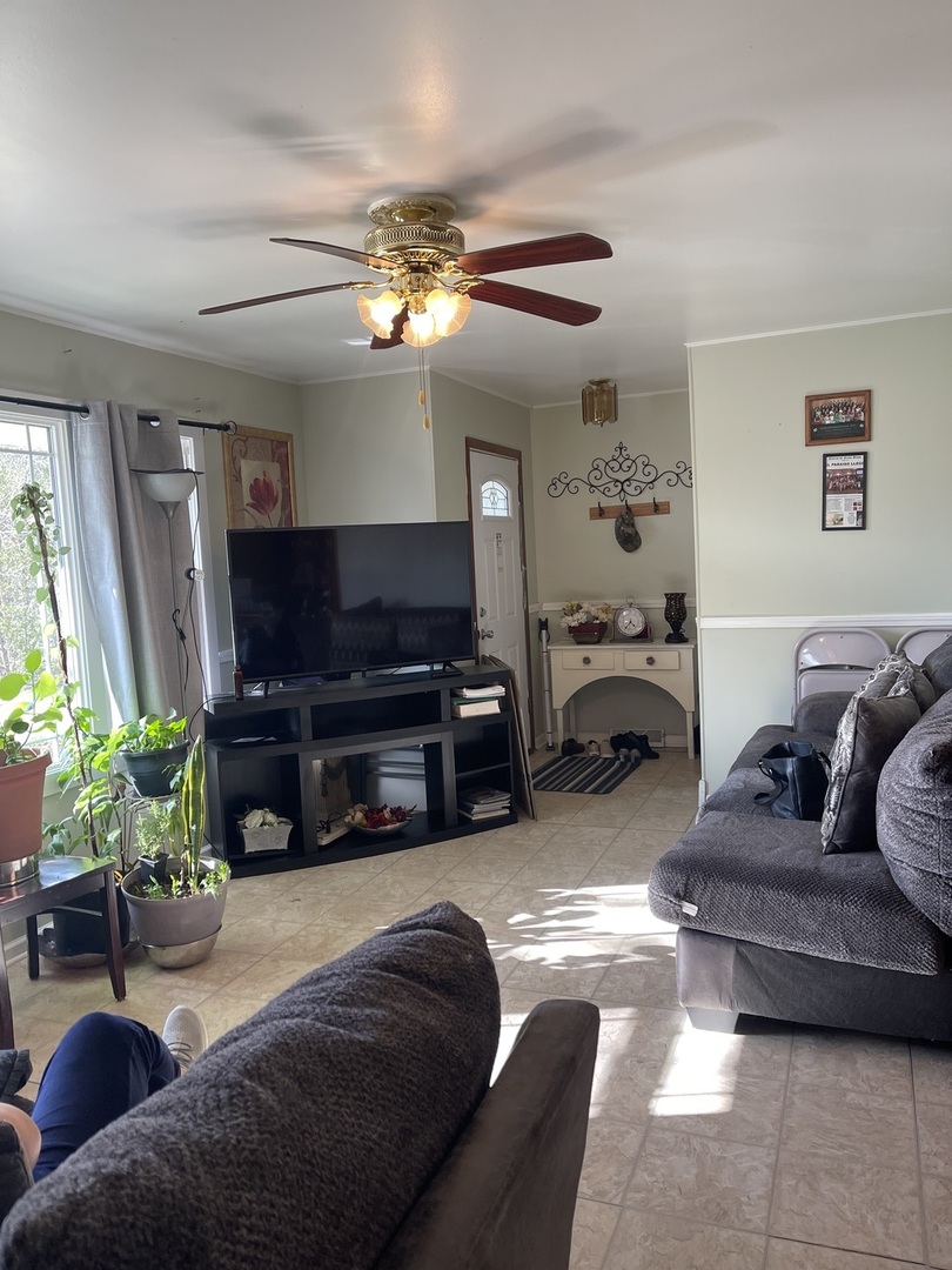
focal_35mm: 25
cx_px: 476
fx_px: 917
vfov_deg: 69.4
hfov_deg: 54.9
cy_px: 635
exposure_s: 1/120
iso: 125
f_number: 1.6
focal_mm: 5.1
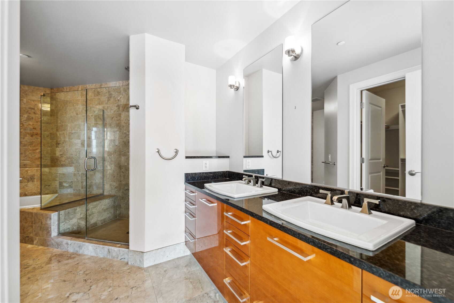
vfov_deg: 81.2
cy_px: 152
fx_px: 177
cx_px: 227
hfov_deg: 104.3
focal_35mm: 14
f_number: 8
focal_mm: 14
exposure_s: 1/20
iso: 200
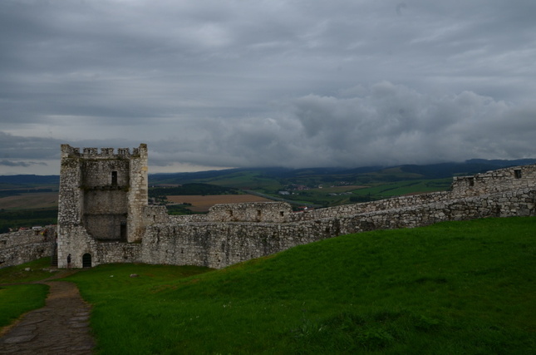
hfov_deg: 67.5
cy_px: 178
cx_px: 268
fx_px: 401
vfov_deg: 47.7
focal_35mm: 27
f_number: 10
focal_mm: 18
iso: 200
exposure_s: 1/160
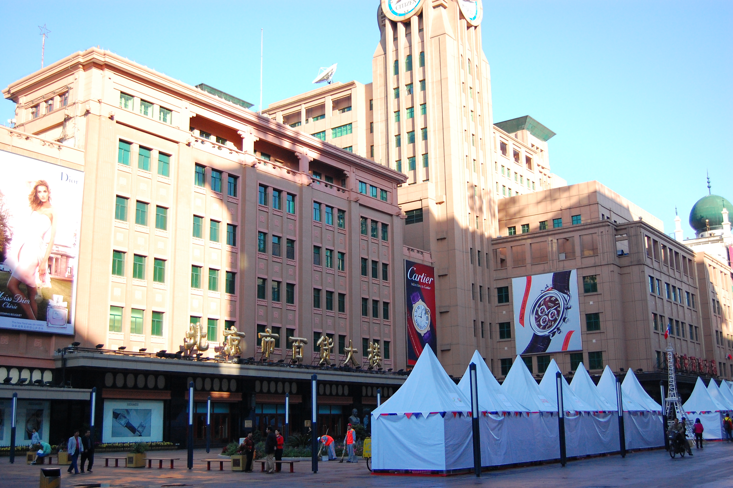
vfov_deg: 34.1
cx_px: 366
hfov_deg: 49.6
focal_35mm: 39
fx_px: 793
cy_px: 244
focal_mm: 26
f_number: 4.2
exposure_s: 1/1250
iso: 800
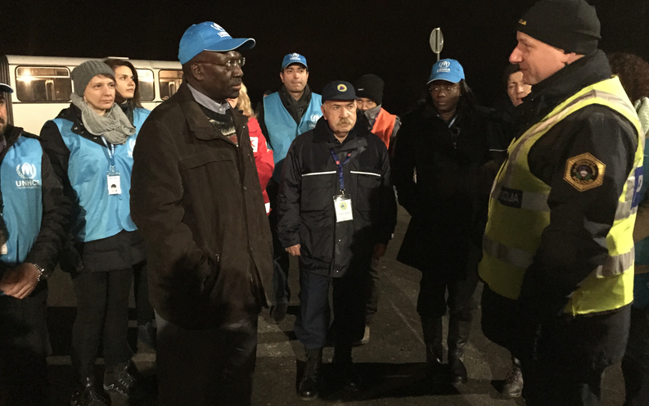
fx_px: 548
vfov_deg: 40.5
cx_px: 325
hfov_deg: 61.2
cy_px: 169
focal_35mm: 31
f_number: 2.2
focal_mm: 4.15
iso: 1250
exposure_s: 1/15
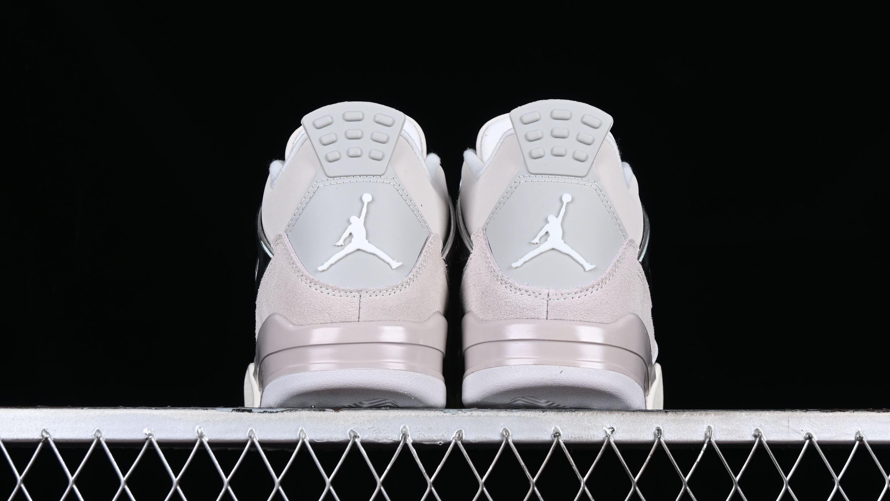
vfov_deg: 15.3
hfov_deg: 26.9
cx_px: 445
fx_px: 1864
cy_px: 226
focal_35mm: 79
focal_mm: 50
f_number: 8
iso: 160
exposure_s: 1/80
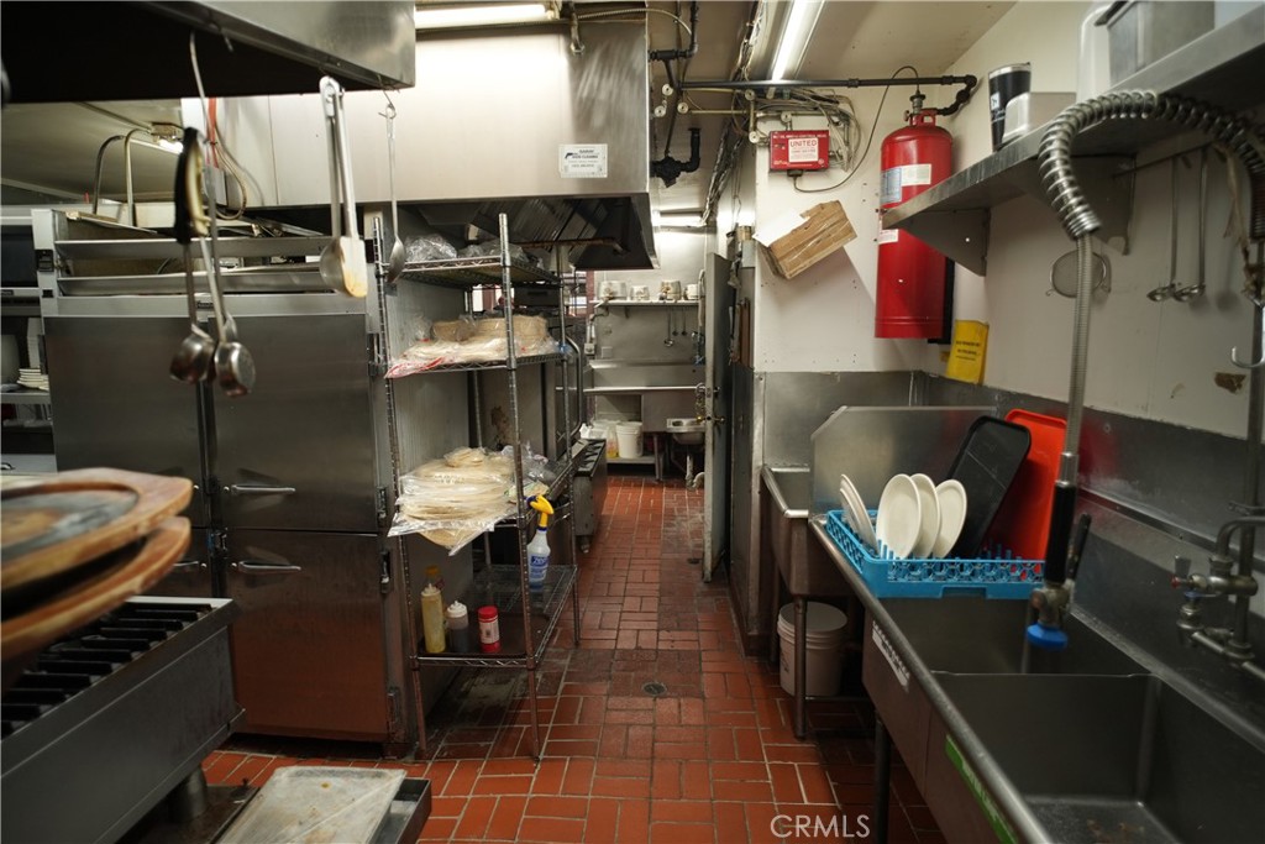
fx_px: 633
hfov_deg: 90.0
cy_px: 422
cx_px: 632
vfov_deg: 67.4
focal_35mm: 18
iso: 800
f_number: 2.8
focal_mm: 18
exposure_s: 1/80
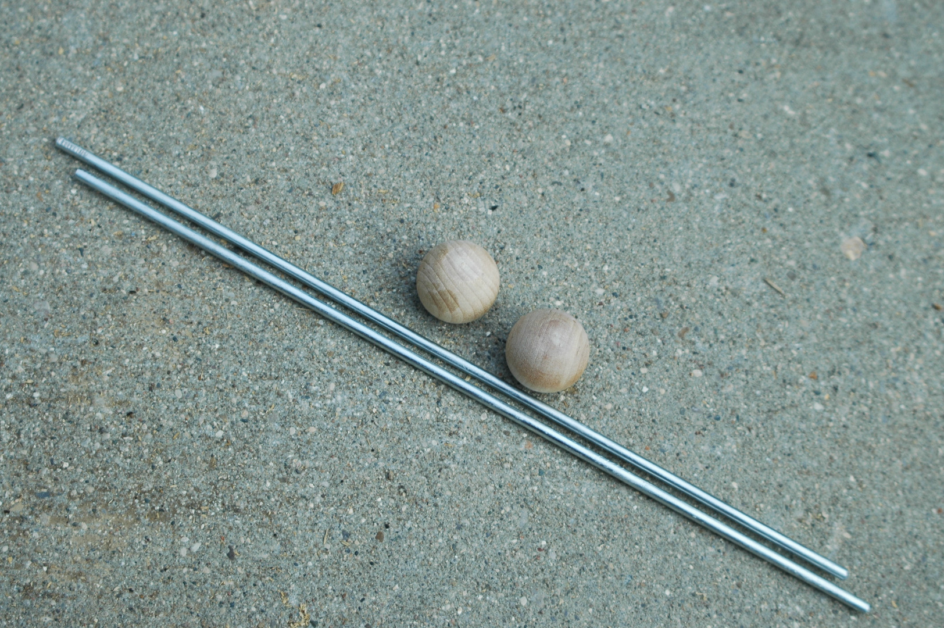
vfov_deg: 26.4
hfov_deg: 38.9
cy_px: 314
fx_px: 1336
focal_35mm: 51
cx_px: 472
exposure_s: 1/200
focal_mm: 34
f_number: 5
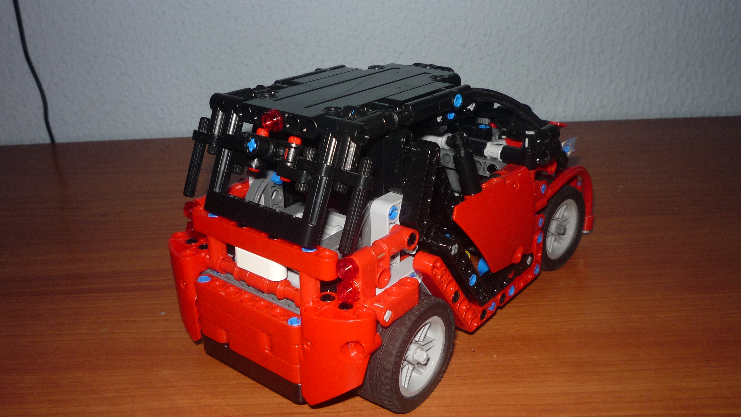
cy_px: 220
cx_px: 372
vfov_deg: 33.7
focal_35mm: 35
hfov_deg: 56.6
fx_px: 688
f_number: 4
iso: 100
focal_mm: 5.2
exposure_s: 1/30
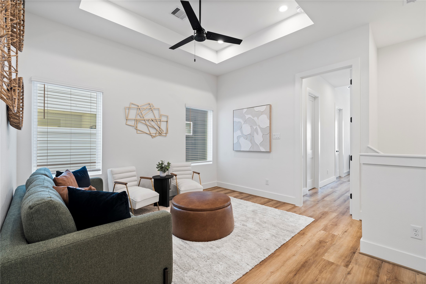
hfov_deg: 96.7
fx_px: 189
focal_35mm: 16
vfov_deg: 73.7
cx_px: 213
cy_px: 142
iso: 200
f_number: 9
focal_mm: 16
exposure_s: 1/1.25
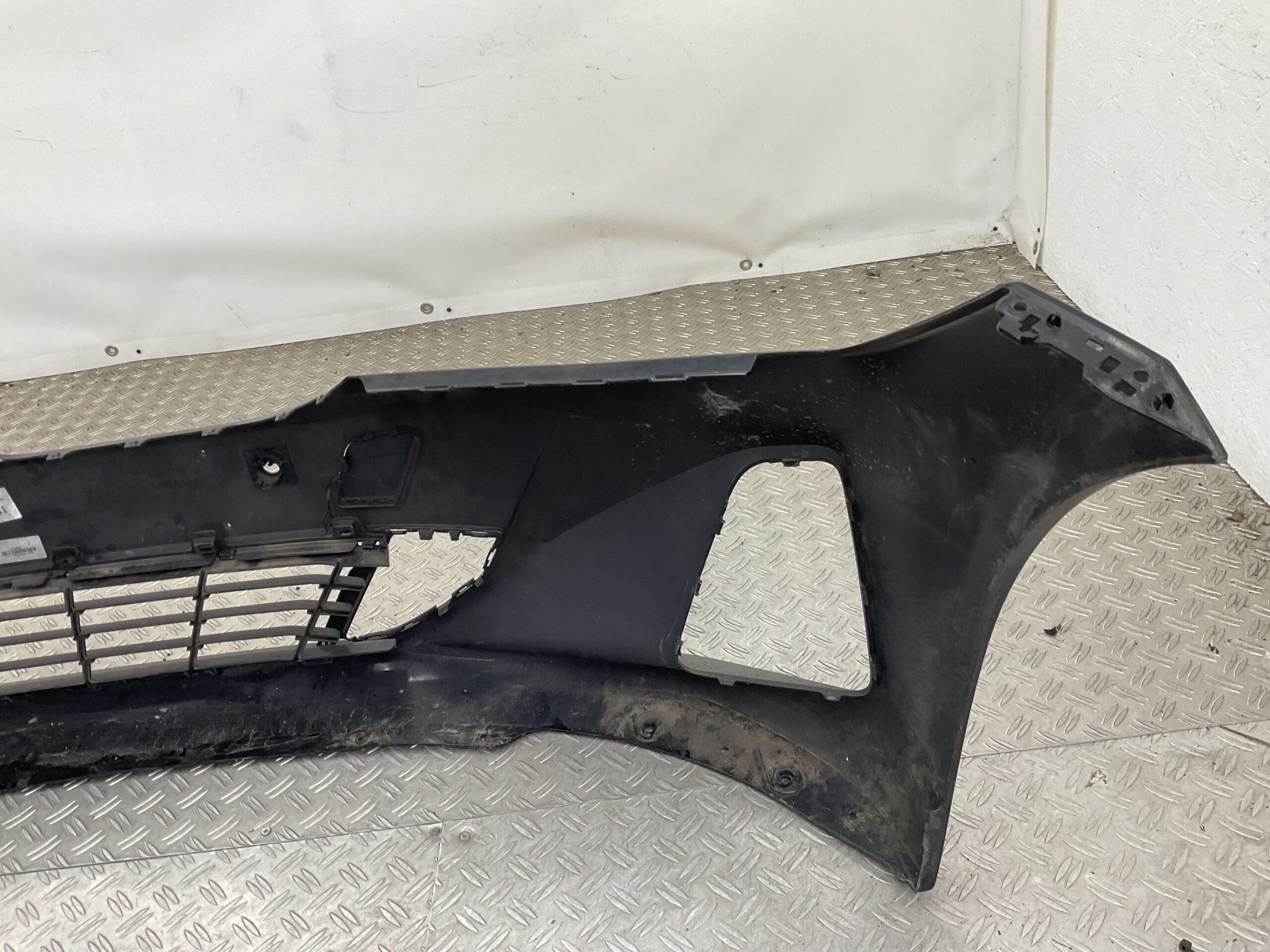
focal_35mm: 29
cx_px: 635
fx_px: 1064
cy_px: 476
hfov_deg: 61.7
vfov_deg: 48.2
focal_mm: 3
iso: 25
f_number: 1.8
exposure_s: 1/100
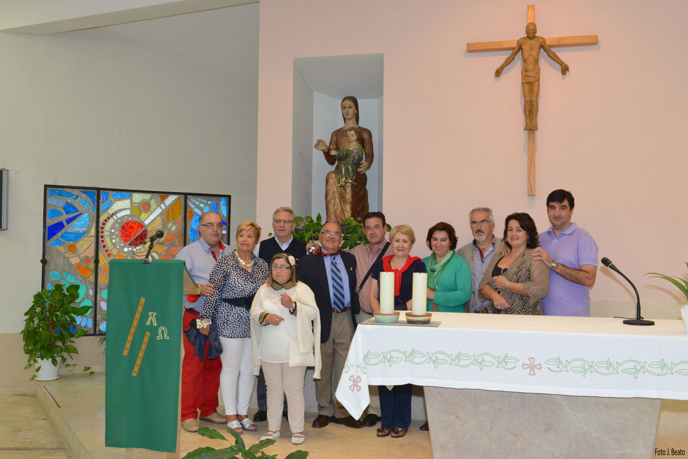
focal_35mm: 36
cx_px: 344
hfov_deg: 53.1
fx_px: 688
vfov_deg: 36.9
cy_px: 230
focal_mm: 36
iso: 2500
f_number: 9
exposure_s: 1/60
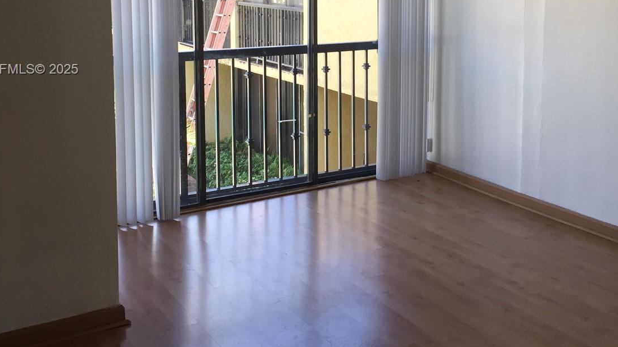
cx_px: 353
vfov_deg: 25.5
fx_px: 754
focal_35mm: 46
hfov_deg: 44.5
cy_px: 70
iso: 40
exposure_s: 1/120
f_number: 2.2
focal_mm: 4.15
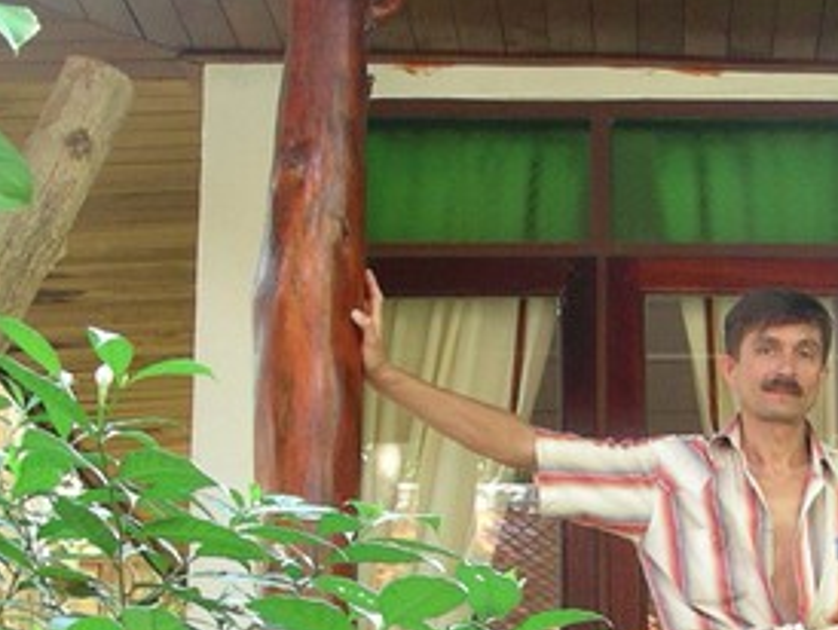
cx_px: 945
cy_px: 758
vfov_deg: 13.4
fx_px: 2617
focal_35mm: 108
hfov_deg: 17.5
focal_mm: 7.8
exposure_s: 1/40
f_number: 2.8
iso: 200
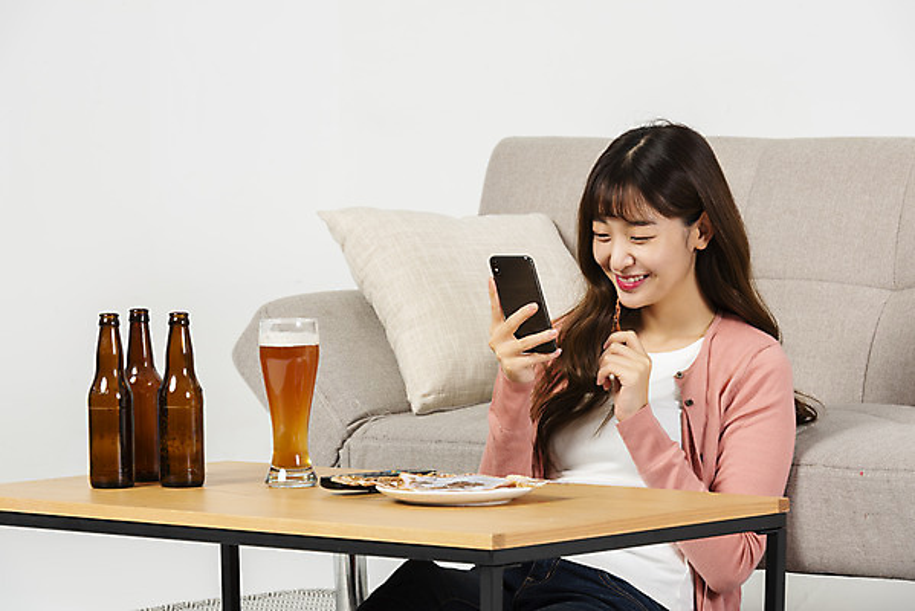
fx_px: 4450
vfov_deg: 7.9
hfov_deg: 11.7
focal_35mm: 175
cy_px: 306
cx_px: 458
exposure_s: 1/125
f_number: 11
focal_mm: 175
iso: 100
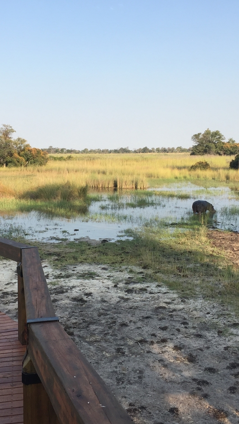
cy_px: 212
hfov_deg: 27.6
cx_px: 92
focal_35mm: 43
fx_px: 484
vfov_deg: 47.4
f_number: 2.2
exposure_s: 1/694
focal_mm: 4.15
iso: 32
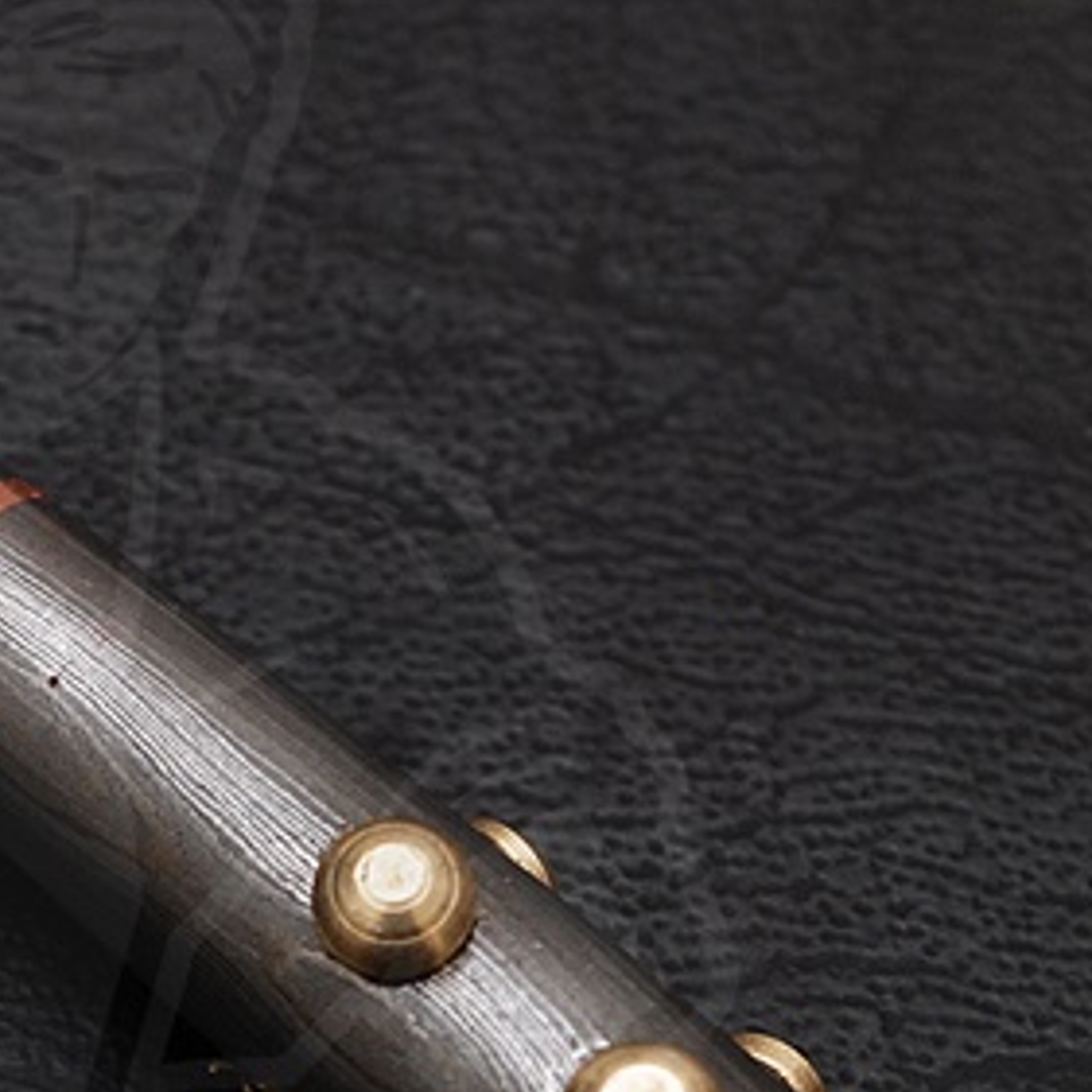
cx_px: -62
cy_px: 717
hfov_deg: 7.2
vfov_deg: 7.2
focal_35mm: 242
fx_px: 8637
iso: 200
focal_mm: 52
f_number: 8
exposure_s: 1/125
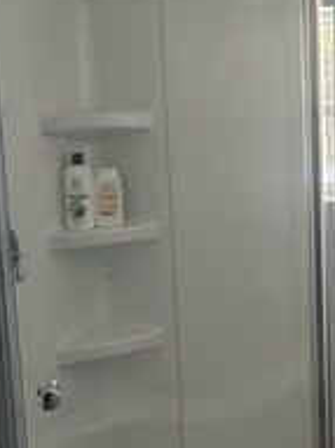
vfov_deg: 40.2
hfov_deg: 29.6
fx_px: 607
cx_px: 300
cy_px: 174
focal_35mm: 47
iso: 200
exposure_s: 1/99
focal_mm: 2.22
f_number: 2.2
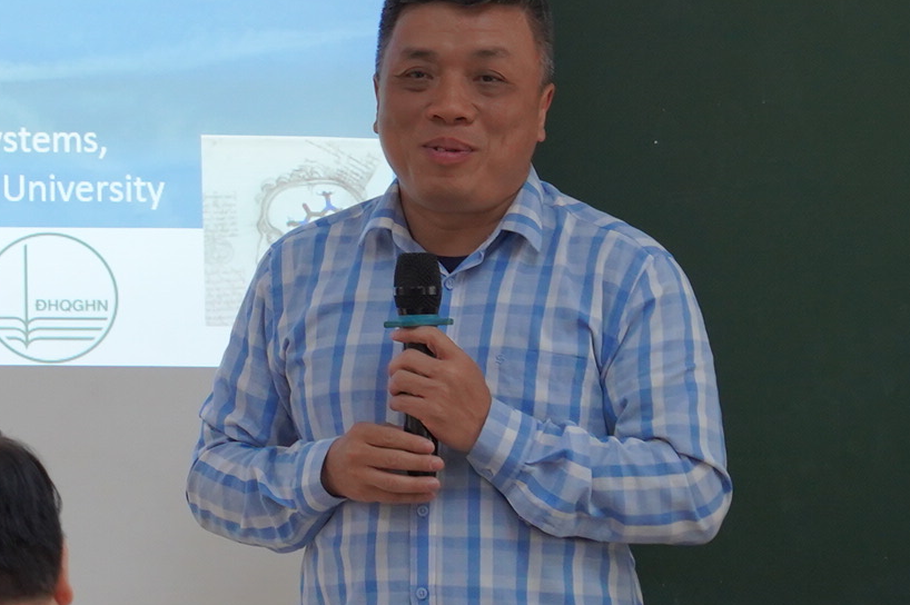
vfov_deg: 4.4
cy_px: 86
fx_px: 7804
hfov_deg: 6.6
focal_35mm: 309
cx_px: -390
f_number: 5.6
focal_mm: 84
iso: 1600
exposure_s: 1/125
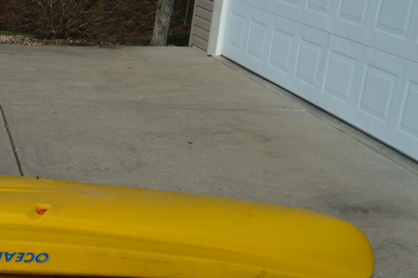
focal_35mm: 64
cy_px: 245
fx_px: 742
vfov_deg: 20.8
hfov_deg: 29.0
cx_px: -20
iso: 800
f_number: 16
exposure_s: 1/1000
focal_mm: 20
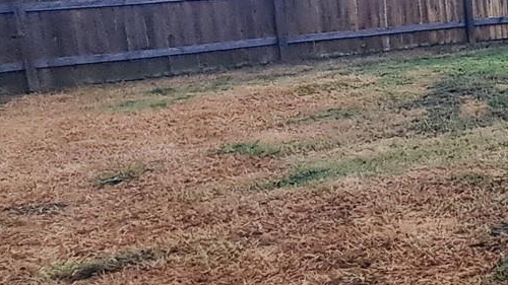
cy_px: 128
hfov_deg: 23.8
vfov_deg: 20.7
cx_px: 850
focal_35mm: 58
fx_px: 781
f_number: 2.2
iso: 50
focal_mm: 1.74
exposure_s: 1/1456
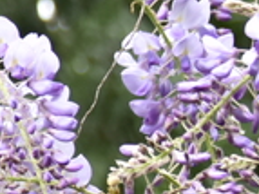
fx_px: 3349
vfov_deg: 3.3
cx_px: -540
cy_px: 76
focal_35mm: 448
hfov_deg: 4.3
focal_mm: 52
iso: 560
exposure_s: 1/100
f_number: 4.5
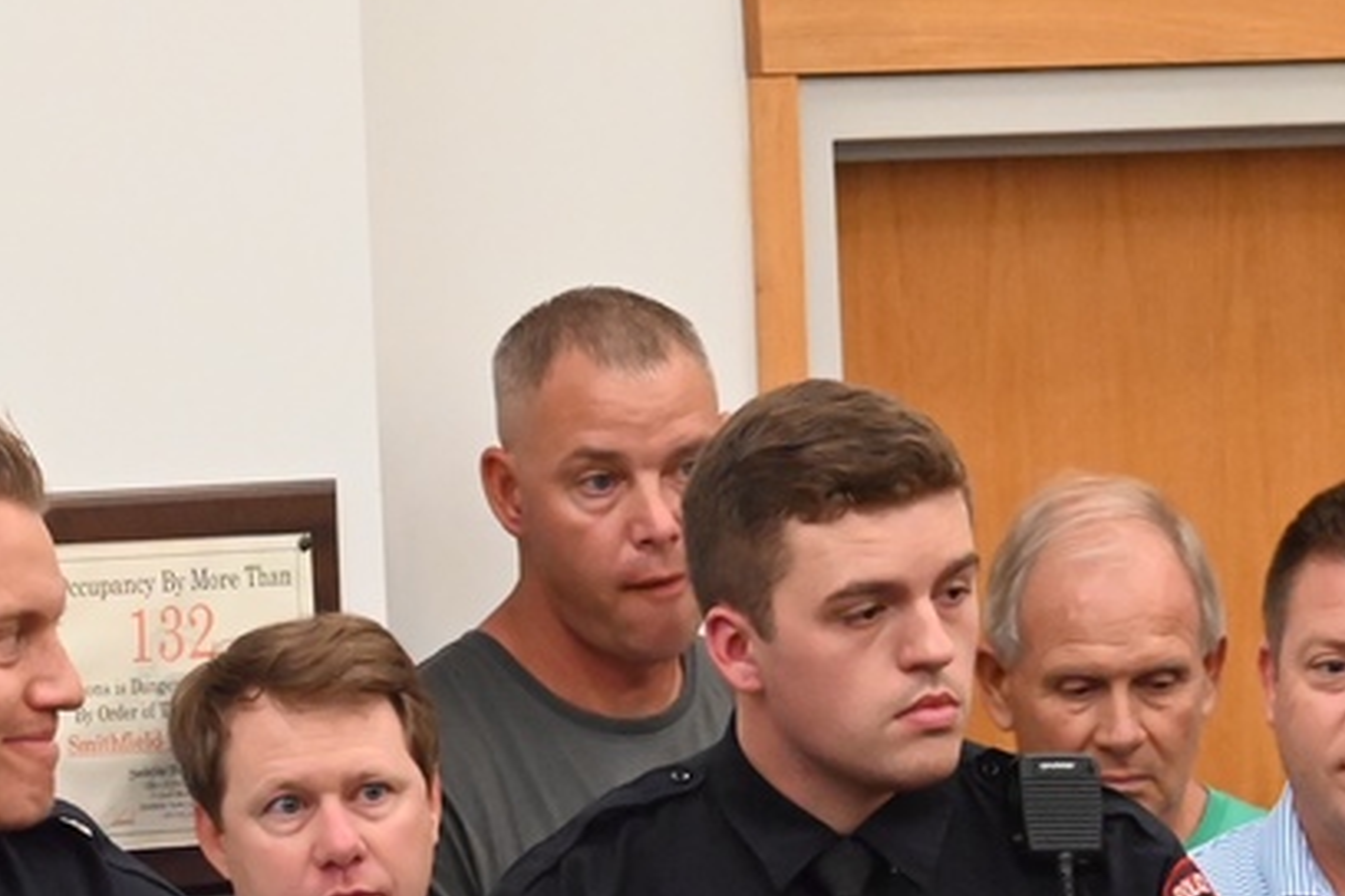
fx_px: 15952
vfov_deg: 3.2
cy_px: 929
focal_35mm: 427
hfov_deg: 4.8
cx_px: 626
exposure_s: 1/125
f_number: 7.6
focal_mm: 170
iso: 12800
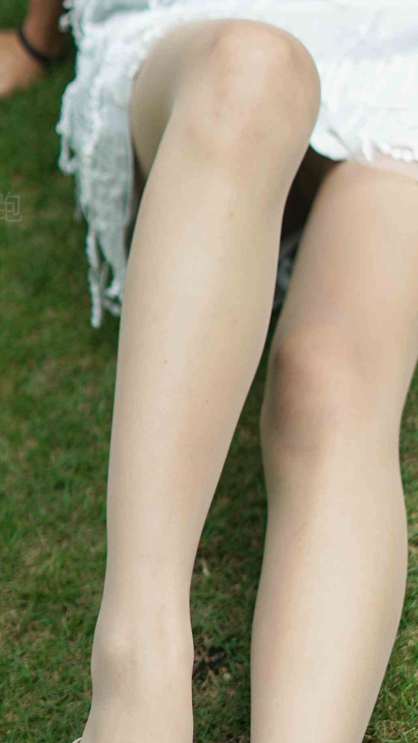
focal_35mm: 121
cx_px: 295
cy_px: 359
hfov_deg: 10.0
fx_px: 2384
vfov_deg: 17.7
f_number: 2
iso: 200
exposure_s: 1/5000
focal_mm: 50
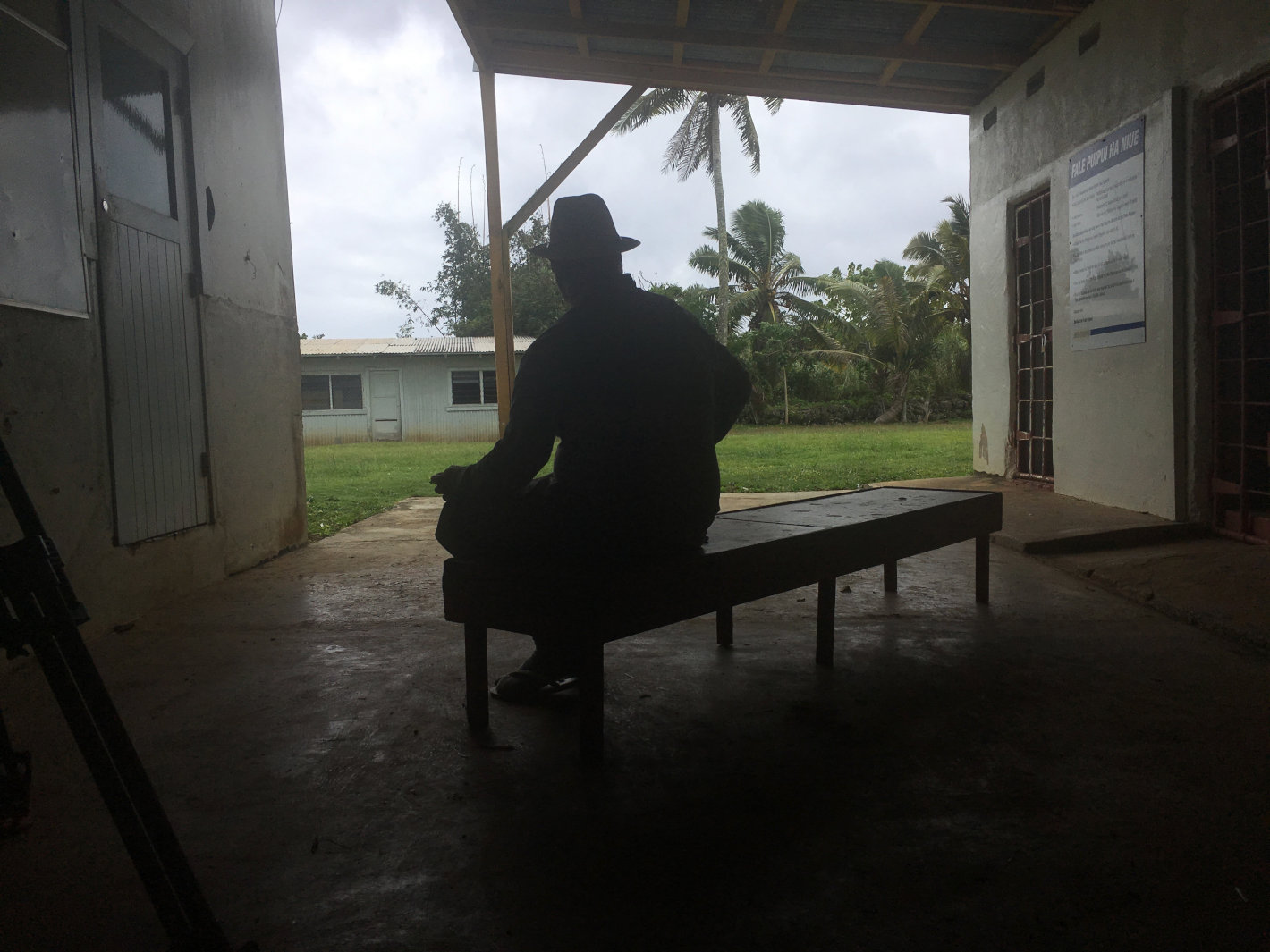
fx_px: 1064
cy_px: 476
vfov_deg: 48.2
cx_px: 635
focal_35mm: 29
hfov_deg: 61.7
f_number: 2.2
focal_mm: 4.15
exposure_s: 1/2481
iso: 25
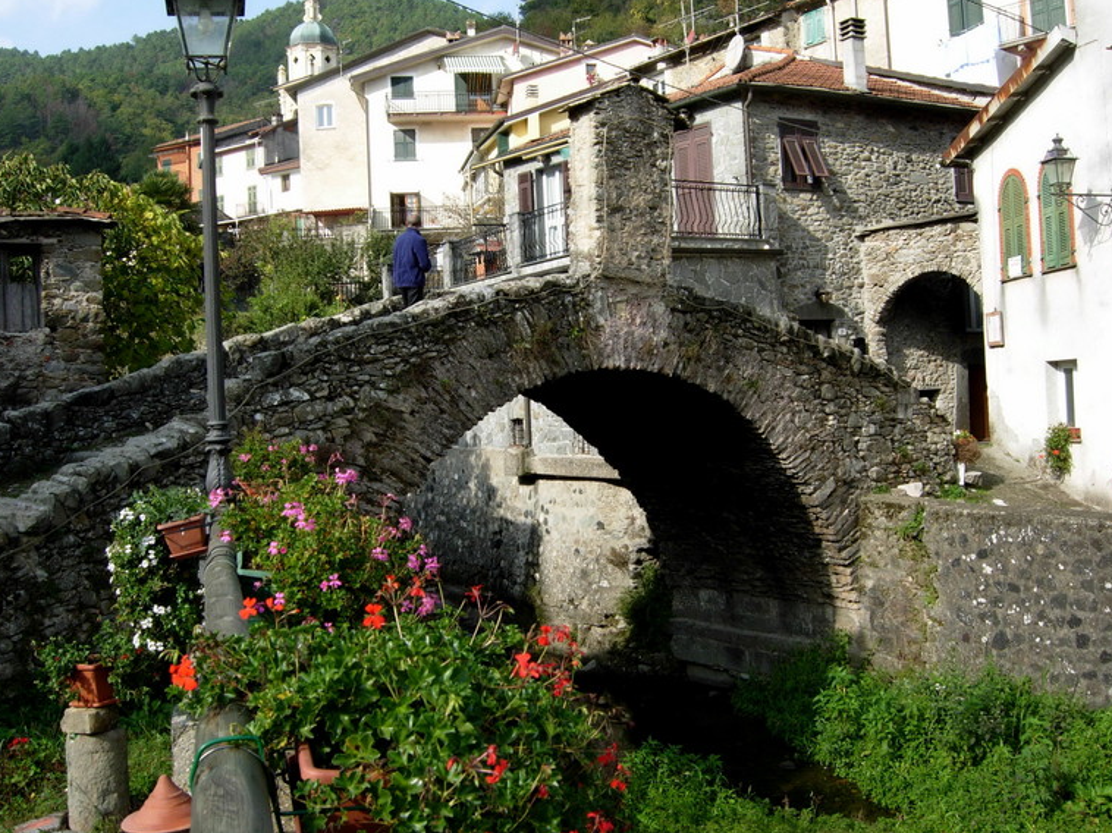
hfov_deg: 49.0
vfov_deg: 37.7
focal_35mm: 38
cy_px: 409
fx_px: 1220
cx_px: 566
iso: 50
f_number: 4.8
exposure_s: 1/235
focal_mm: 7.5
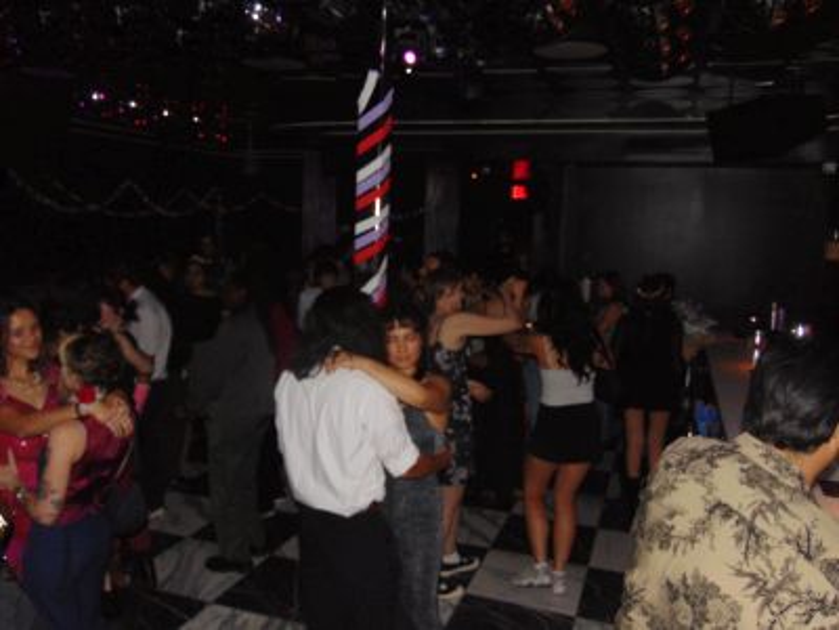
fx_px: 727
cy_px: 315
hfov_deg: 60.0
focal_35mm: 30
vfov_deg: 46.8
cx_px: 420
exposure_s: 1/40
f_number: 3.1
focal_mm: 5.4
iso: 200
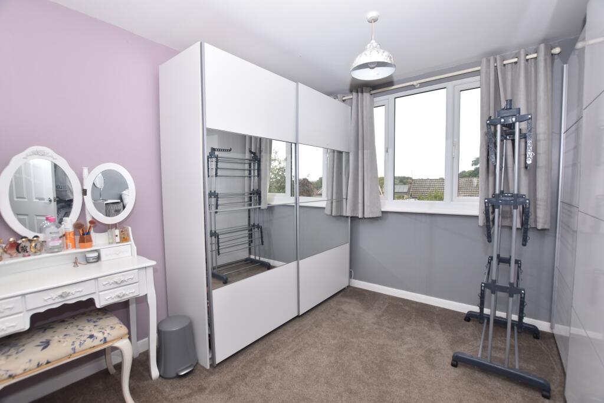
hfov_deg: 100.4
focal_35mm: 15
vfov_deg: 77.3
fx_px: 252
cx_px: 302
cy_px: 202
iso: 100
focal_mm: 10
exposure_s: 1/80
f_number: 5
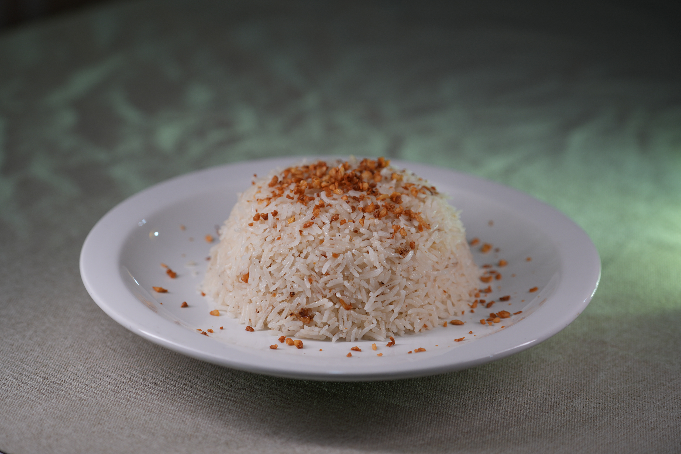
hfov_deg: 17.3
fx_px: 2232
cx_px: 340
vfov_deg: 11.6
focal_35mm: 118
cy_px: 227
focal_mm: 118
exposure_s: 1/125
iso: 160
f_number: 4
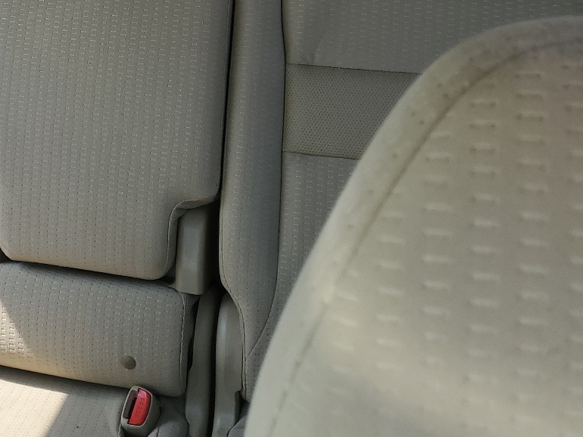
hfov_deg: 33.6
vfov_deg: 25.5
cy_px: -14
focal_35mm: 54
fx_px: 910
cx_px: 58
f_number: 1.5
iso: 50
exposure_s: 1/250
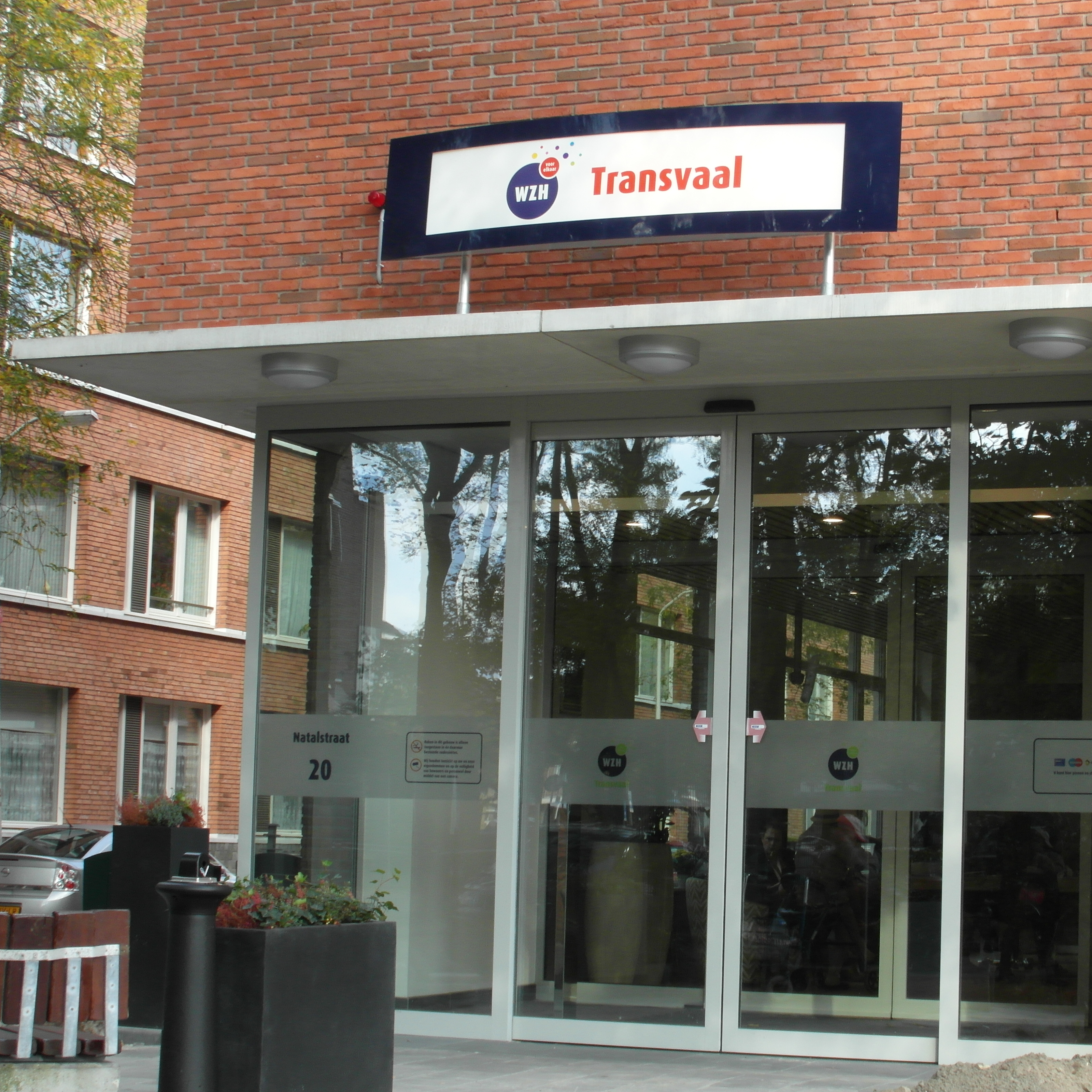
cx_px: 706
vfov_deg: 23.4
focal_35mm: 74
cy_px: 542
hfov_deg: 23.3
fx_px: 2641
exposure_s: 1/45
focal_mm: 10.2
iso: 80
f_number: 5.6
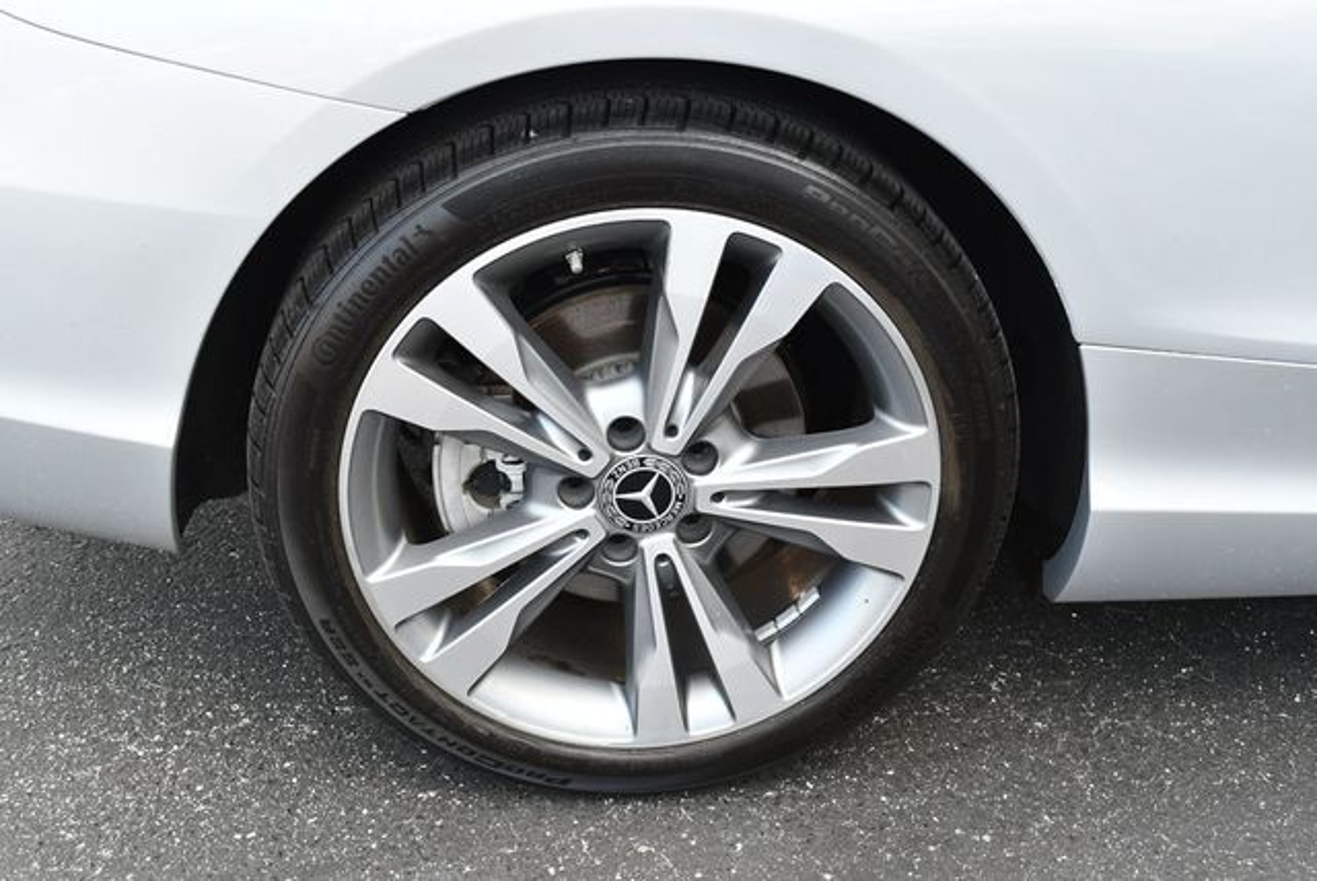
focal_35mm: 44
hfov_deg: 44.5
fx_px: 1611
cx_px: 658
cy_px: 440
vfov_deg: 30.6
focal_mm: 22
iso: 400
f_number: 5
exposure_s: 1/250
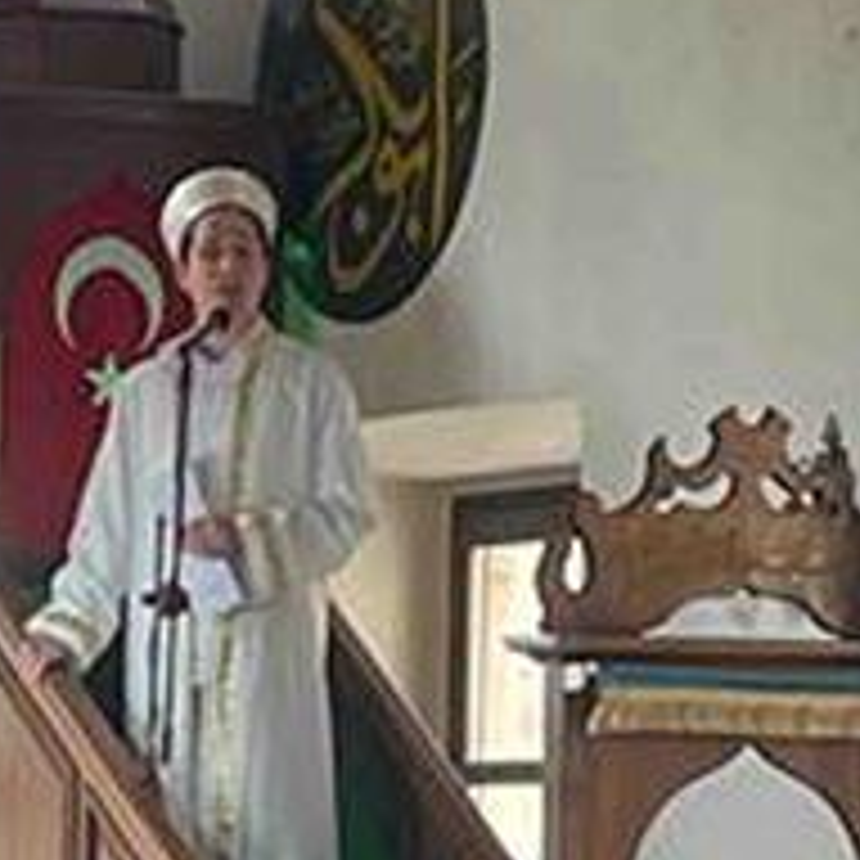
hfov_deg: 10.1
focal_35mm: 170
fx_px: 4778
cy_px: 919
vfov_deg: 10.2
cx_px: -257
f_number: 10
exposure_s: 1/400
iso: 200
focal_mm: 34
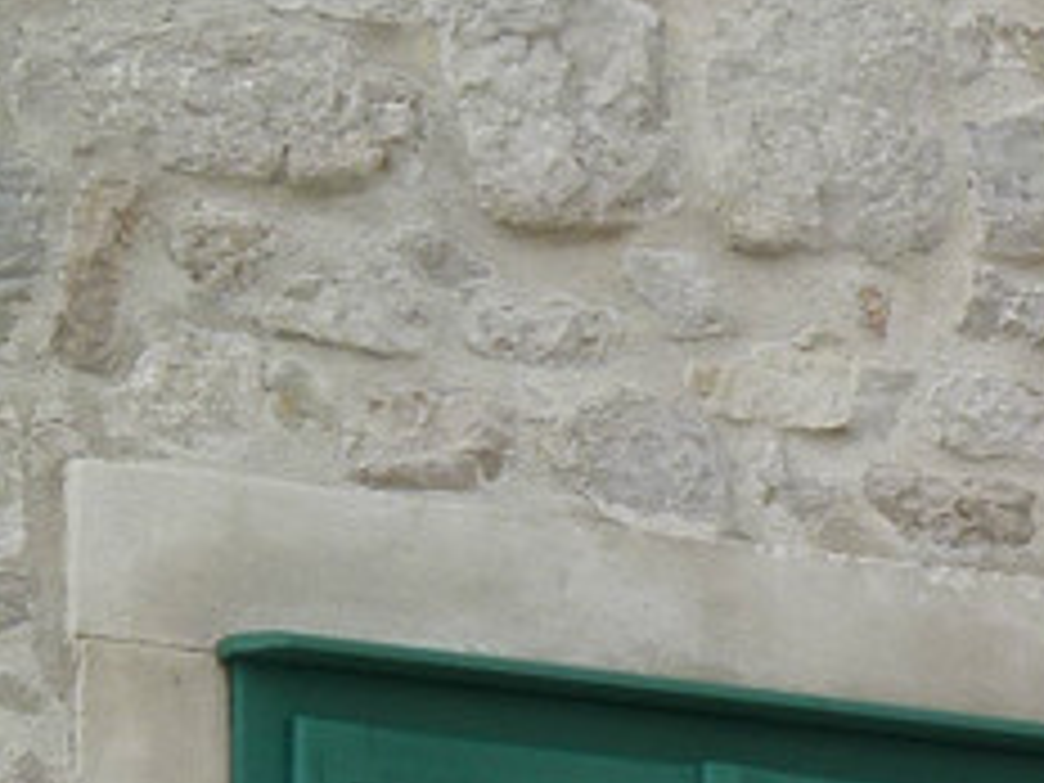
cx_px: 2192
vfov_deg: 2.1
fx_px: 21474
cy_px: 963
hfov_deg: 2.8
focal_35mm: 712
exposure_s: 1/250
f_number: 4.5
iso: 80
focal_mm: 23
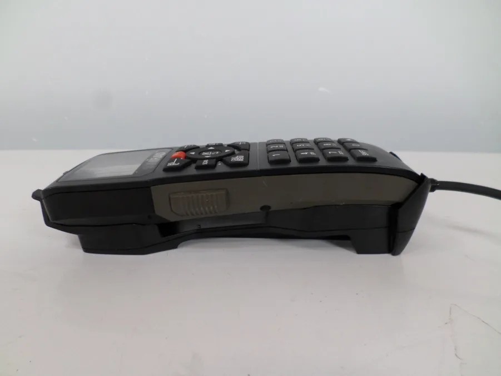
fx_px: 362
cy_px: 188
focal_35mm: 25
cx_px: 250
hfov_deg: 69.4
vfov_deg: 54.9
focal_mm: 4.5
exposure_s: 1/60
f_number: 2.5
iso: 80
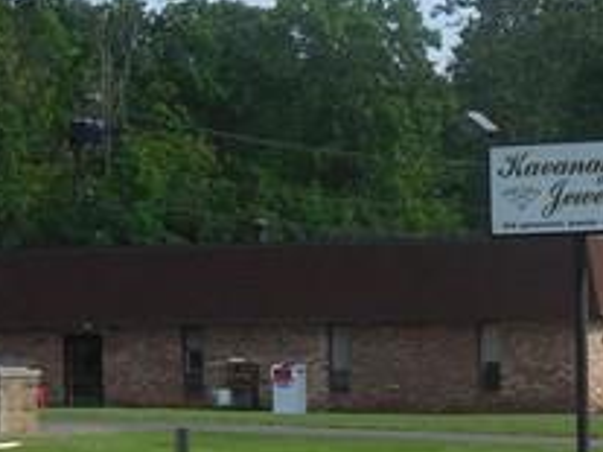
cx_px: 539
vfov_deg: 6.7
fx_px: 3882
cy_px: 245
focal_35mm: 223
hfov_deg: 8.8
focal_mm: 8.1
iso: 125
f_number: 4.2
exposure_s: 1/800
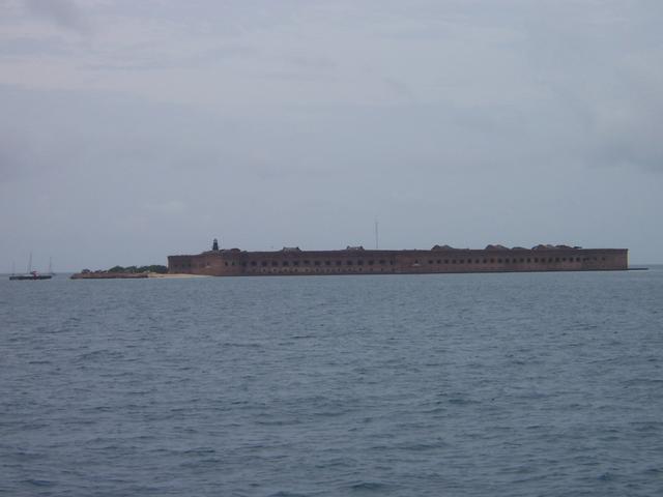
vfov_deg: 14.8
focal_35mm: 100
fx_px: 1915
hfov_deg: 19.6
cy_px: 248
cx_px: 332
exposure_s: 1/250
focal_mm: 16.6
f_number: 8
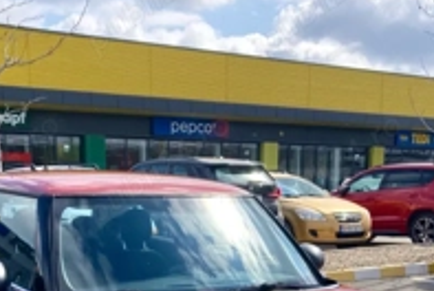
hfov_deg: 33.9
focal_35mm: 59
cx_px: 203
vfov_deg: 21.1
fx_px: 712
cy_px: 368
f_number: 1.8
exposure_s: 1/1548
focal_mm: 3.99
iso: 20
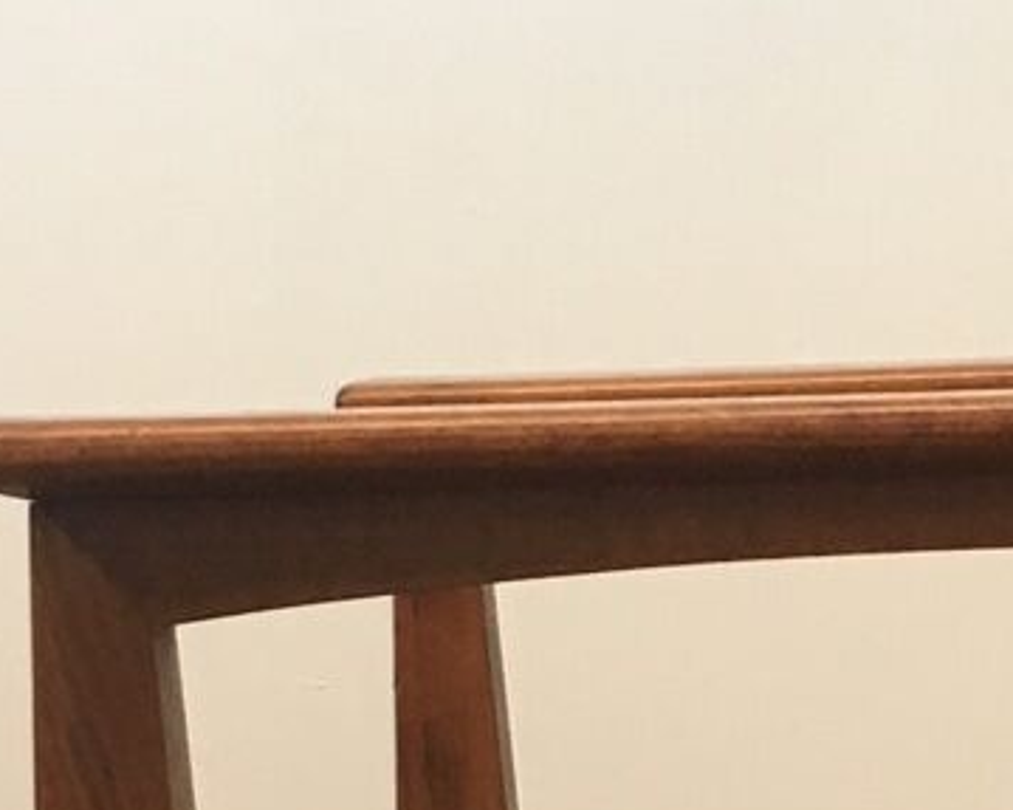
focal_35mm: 159
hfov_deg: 11.9
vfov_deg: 9.5
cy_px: 1123
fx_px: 4766
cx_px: 1211
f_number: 2.2
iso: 100
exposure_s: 1/33
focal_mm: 4.15
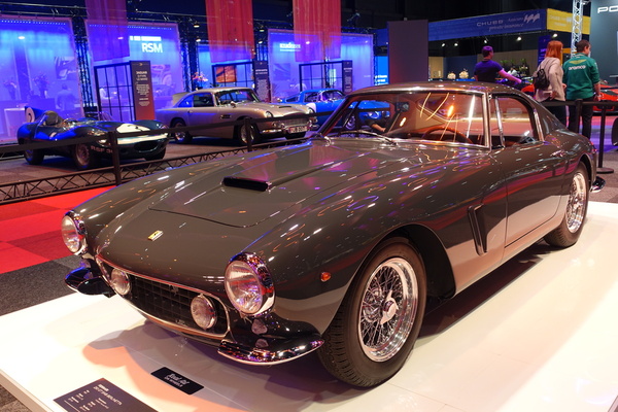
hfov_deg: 57.2
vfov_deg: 40.0
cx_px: 309
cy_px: 206
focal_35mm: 33
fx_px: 566
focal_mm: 12.06
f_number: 2.8
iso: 320
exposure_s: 1/40
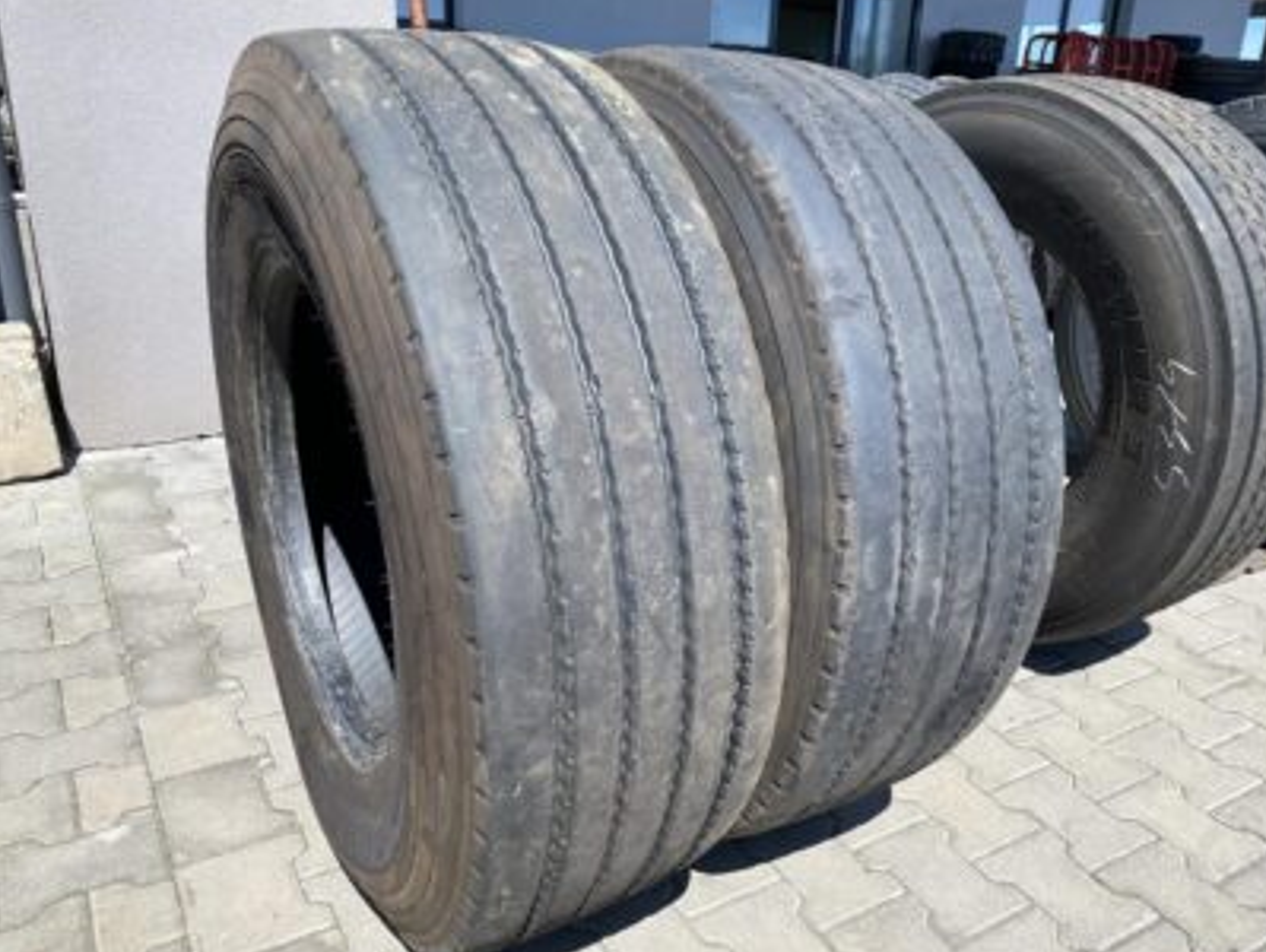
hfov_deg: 63.3
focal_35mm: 28
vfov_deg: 49.8
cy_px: 481
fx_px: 1025
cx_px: 676
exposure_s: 1/1464
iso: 32
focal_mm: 4.25
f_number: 1.8
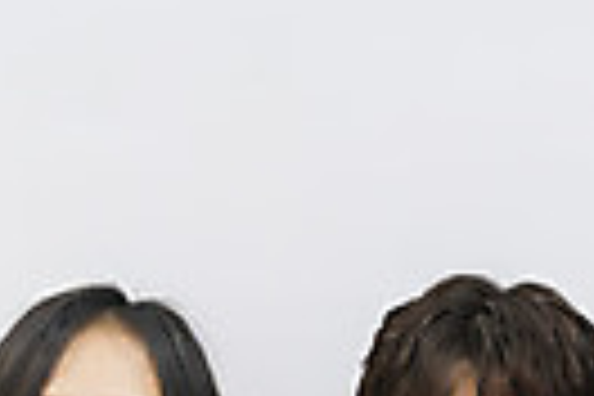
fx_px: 2854
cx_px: 353
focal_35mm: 173
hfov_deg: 11.9
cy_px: 774
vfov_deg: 7.6
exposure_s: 1/125
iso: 800
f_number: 2.8
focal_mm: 38
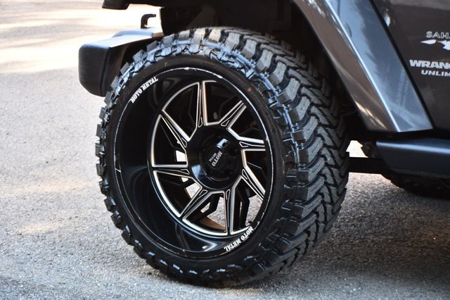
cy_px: 150
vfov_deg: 11.1
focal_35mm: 123
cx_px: 225
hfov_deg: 16.7
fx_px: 1537
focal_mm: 82
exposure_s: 1/250
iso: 800
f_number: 4.8
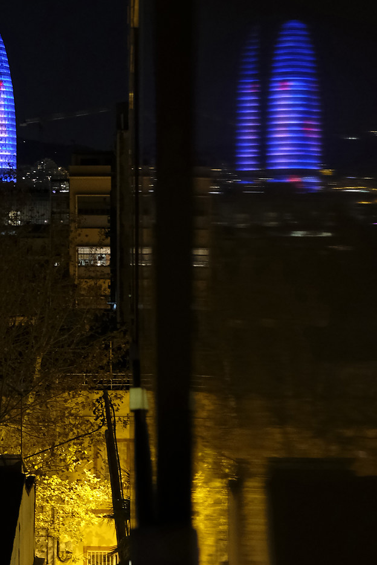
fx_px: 2135
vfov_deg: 15.0
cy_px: 100
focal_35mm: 136
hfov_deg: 10.0
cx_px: -10
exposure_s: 1/5
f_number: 4
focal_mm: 35
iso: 1600
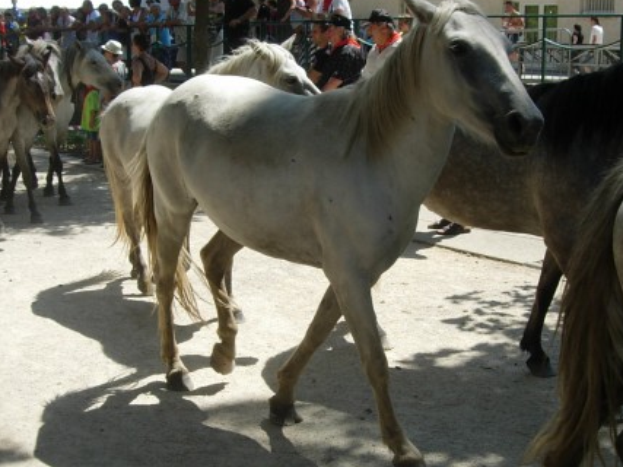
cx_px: 360
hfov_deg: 33.7
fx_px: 1026
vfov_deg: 25.6
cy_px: 282
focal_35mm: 57
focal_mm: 7.8
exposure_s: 1/443
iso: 64
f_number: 4.8
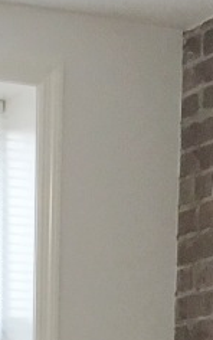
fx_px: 1909
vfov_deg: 9.4
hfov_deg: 6.4
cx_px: -21
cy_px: 733
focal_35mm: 206
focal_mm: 4.15
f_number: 2.2
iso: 40
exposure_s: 1/30
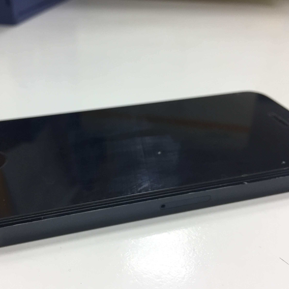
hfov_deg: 47.0
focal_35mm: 35
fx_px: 331
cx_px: 117
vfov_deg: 47.2
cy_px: 146
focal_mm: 4.15
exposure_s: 1/33
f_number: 2.2
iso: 80
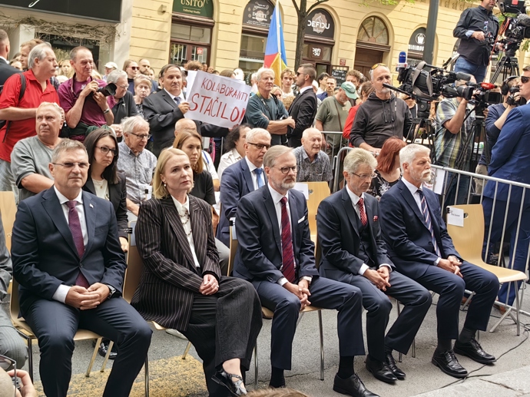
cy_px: 198
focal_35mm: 49
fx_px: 750
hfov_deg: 38.9
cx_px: 265
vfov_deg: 29.7
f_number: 2
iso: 50
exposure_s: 1/505
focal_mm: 5.75
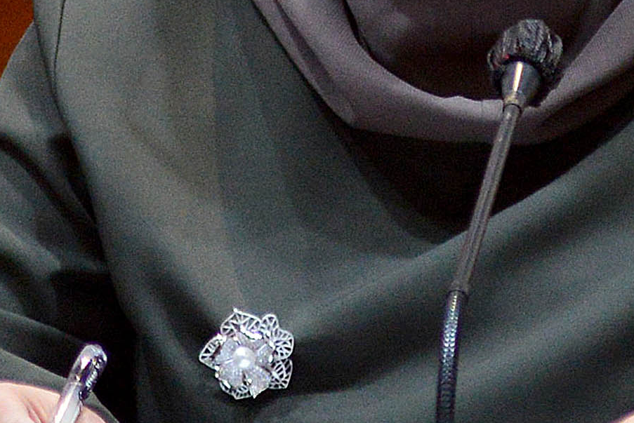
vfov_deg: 1.1
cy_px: -710
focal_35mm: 1232
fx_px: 21706
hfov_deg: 1.7
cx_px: 642
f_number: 2.8
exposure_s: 1/125
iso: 2500
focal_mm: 185
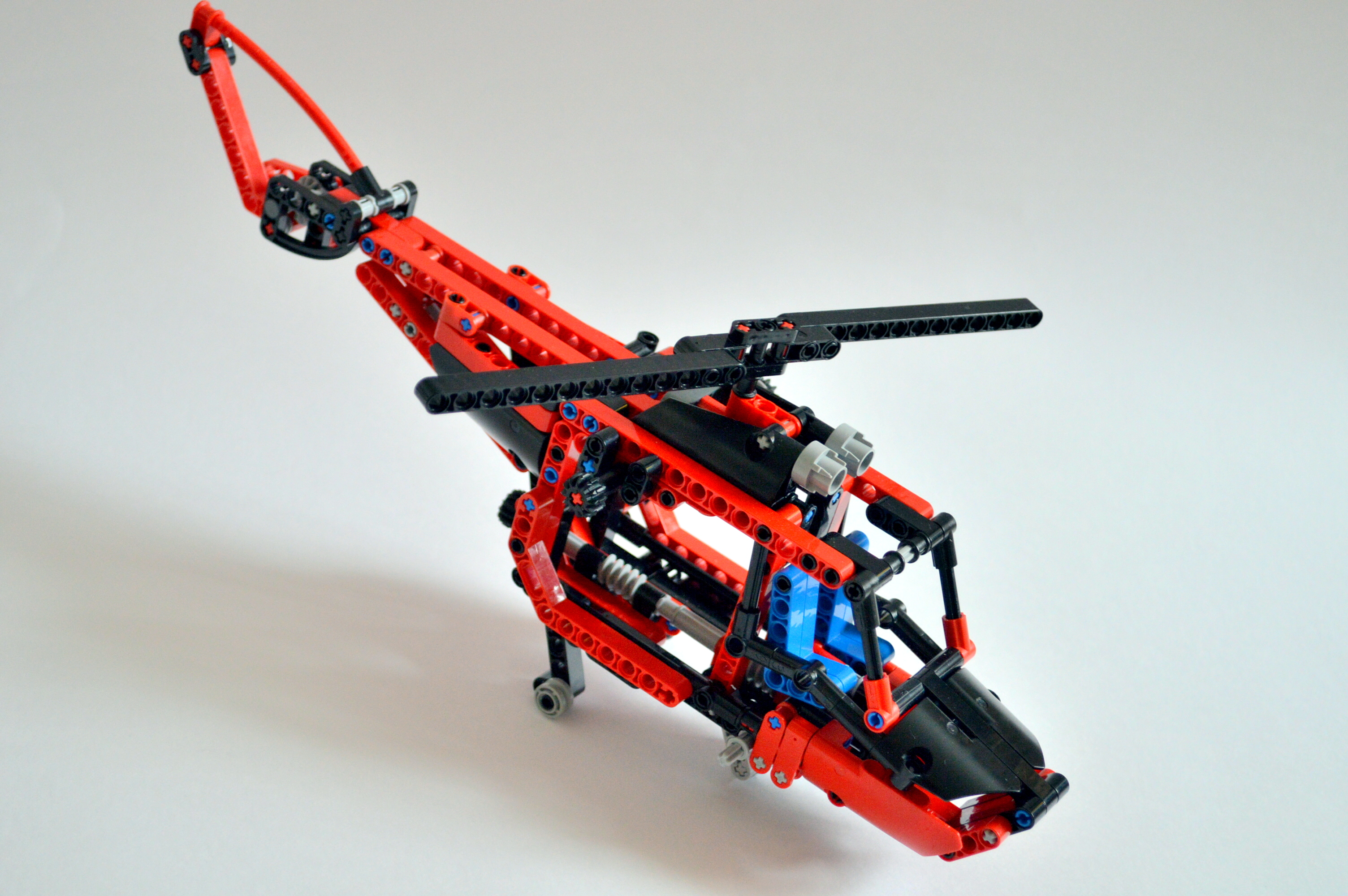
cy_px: 448
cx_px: 674
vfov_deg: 22.6
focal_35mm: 60
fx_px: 2245
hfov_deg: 33.4
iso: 800
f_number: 5.3
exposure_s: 1/10
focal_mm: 40
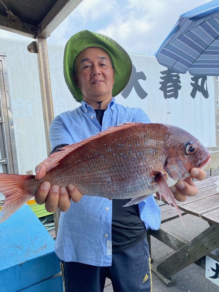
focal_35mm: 26
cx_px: 110
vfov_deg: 67.3
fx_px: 219
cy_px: 146
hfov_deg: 53.0
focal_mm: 4.25
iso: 32
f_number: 1.8
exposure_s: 1/519
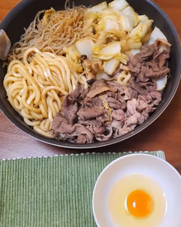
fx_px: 248
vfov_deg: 48.8
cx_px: 107
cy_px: 137
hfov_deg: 40.0
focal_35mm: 37
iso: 250
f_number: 2.4
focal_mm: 4.3
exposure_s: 1/39
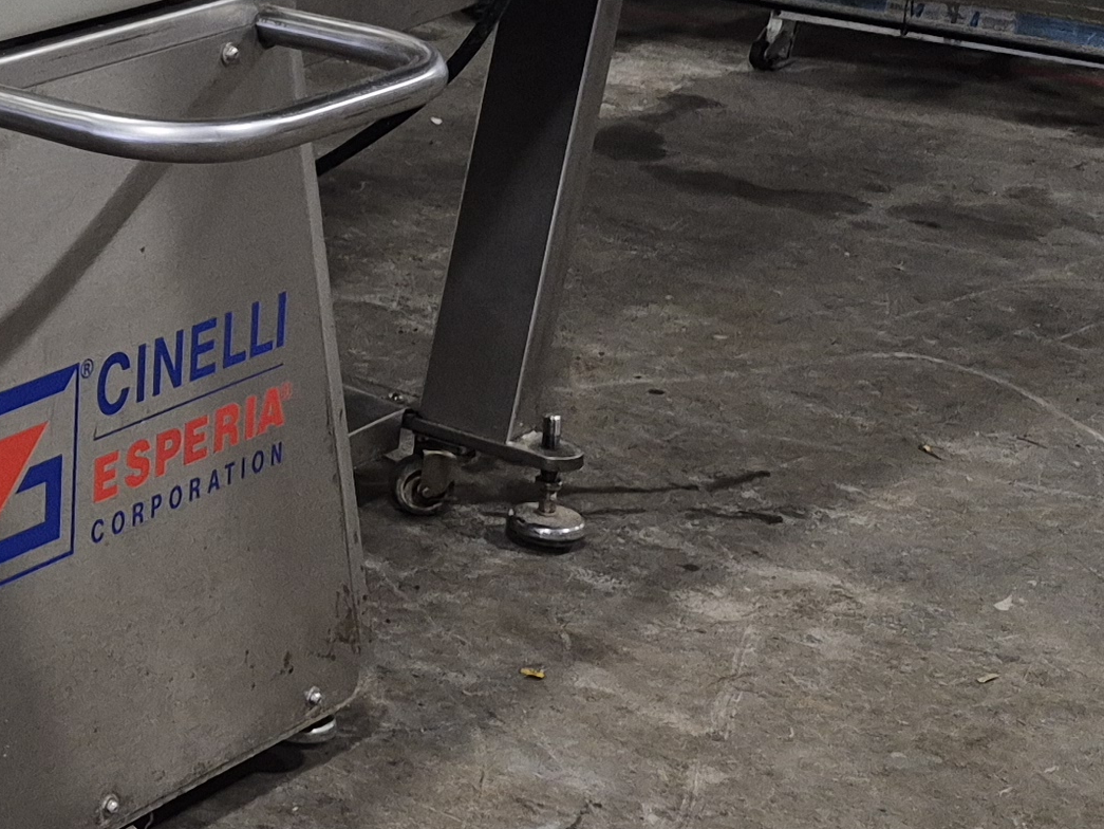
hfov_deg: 18.3
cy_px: -117
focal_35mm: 88
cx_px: -789
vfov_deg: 16.2
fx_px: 2807
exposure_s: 1/120
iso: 250
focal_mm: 5.4
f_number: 1.8
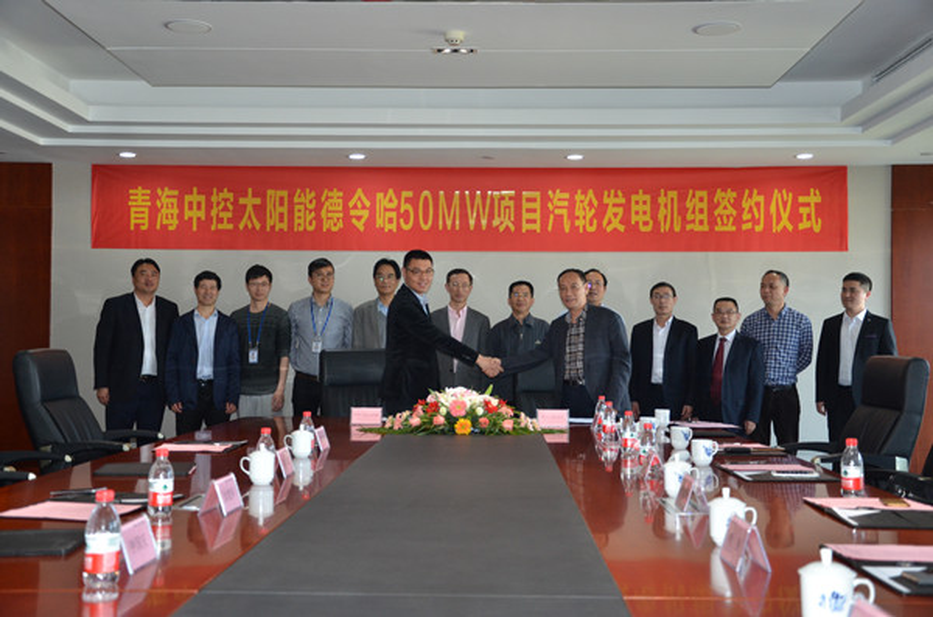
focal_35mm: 45
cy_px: 308
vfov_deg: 29.7
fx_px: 1163
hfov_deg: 43.7
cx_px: 466
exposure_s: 1/60
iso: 800
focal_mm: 30
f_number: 4.2
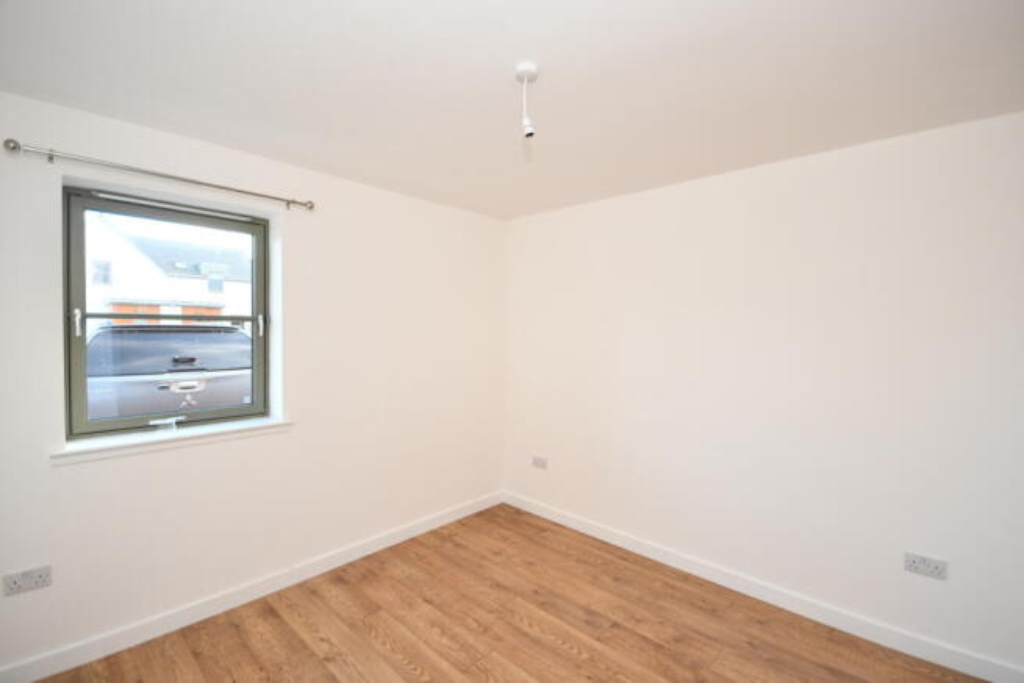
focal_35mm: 15
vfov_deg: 77.4
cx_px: 512
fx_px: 427
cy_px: 342
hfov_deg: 100.4
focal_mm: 10
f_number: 4
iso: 640
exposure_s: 1/60
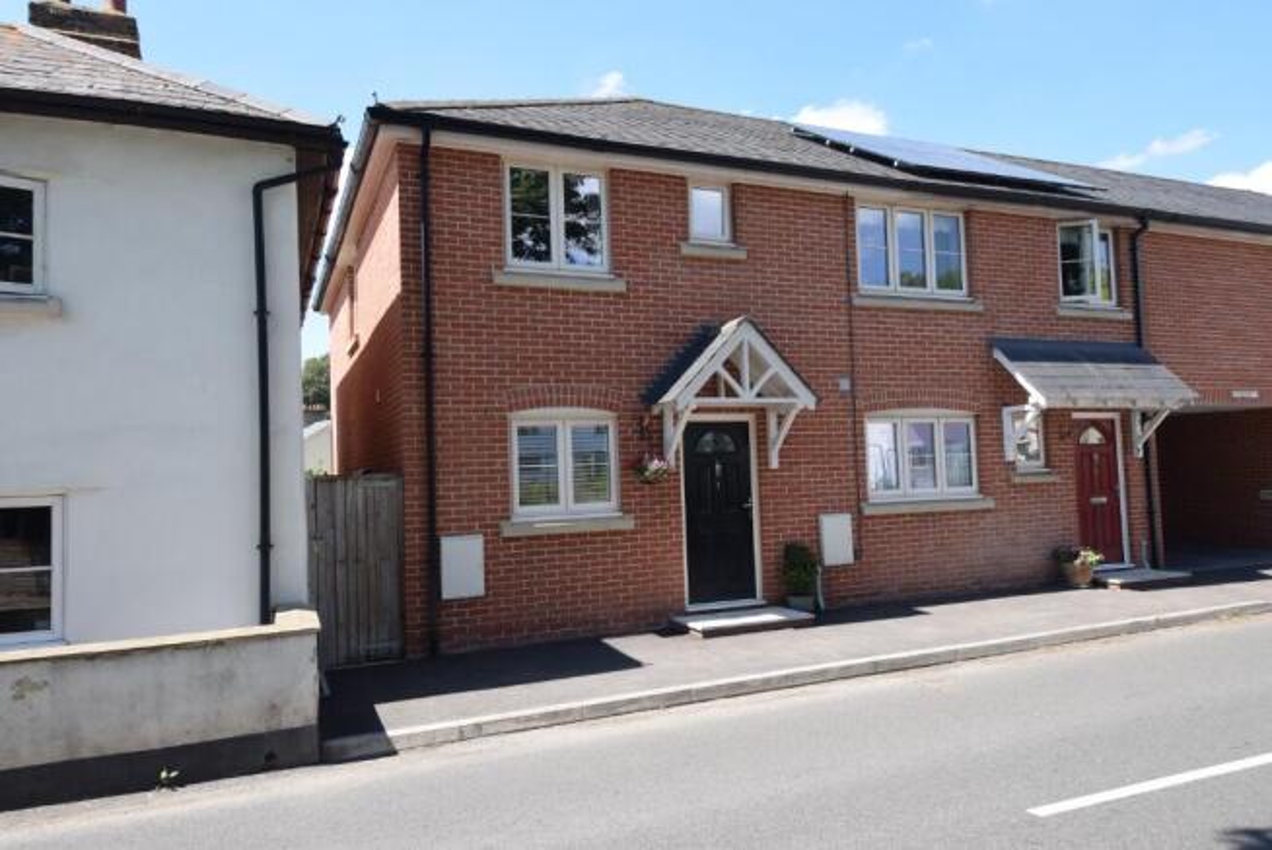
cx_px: 636
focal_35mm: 24
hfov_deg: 73.7
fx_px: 849
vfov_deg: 53.2
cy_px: 425
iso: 200
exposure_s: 1/250
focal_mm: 16
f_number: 8
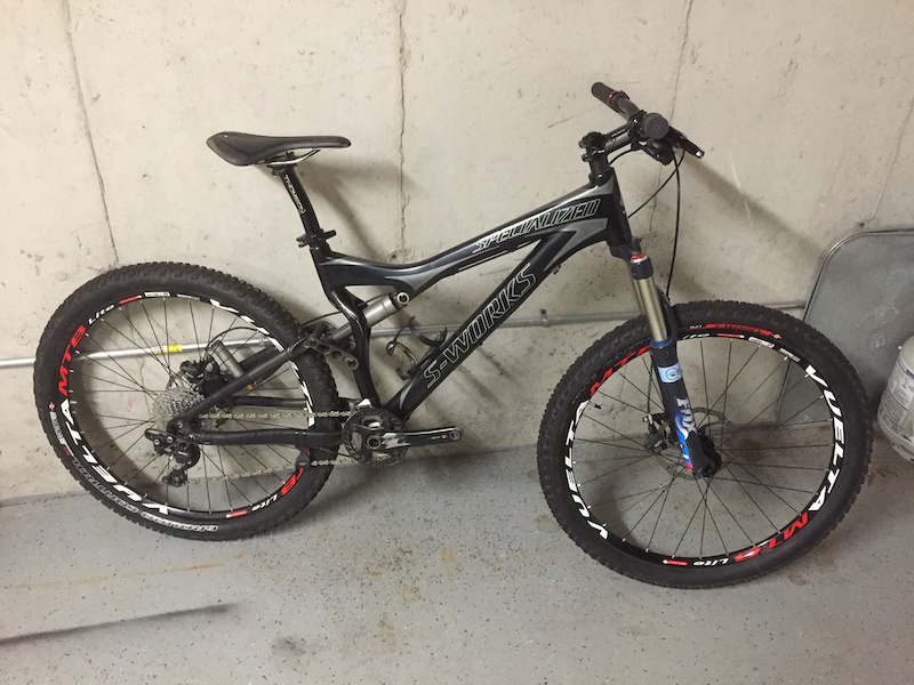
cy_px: 342
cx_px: 457
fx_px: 766
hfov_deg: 61.7
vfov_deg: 48.2
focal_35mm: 29
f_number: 2.2
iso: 320
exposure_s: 1/15
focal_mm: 4.15
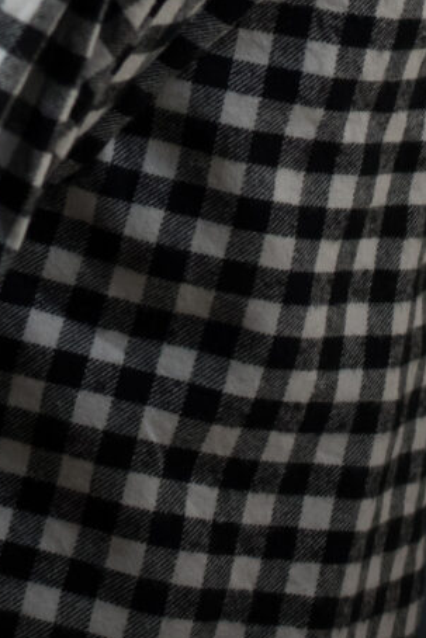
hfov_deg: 2.9
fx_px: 8406
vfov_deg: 4.3
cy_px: -714
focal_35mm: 474
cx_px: -207
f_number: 4
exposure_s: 1/320
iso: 2000
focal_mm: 105
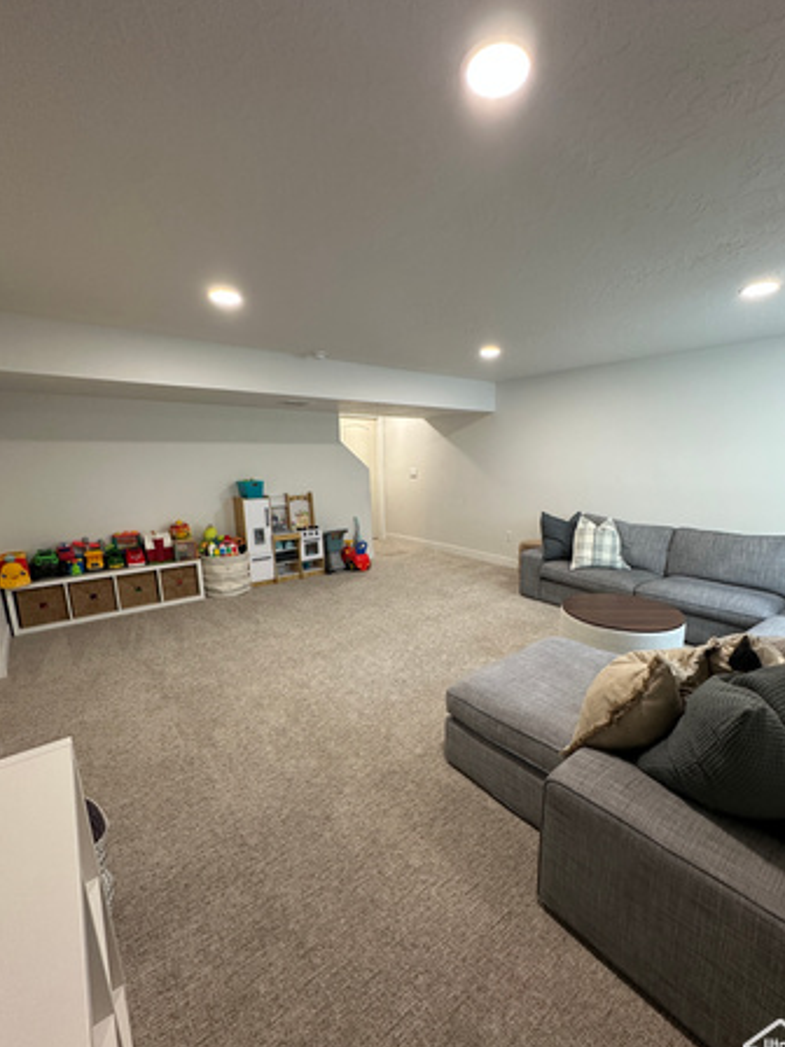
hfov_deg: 81.7
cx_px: 416
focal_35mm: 15
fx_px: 454
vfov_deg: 98.1
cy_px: 549
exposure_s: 1/60
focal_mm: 2.22
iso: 200
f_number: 2.2
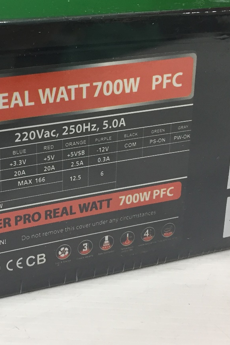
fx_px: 546
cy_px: 131
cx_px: 18
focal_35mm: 57
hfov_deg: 23.1
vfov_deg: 34.9
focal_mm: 4.15
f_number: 2.2
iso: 100
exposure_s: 1/33
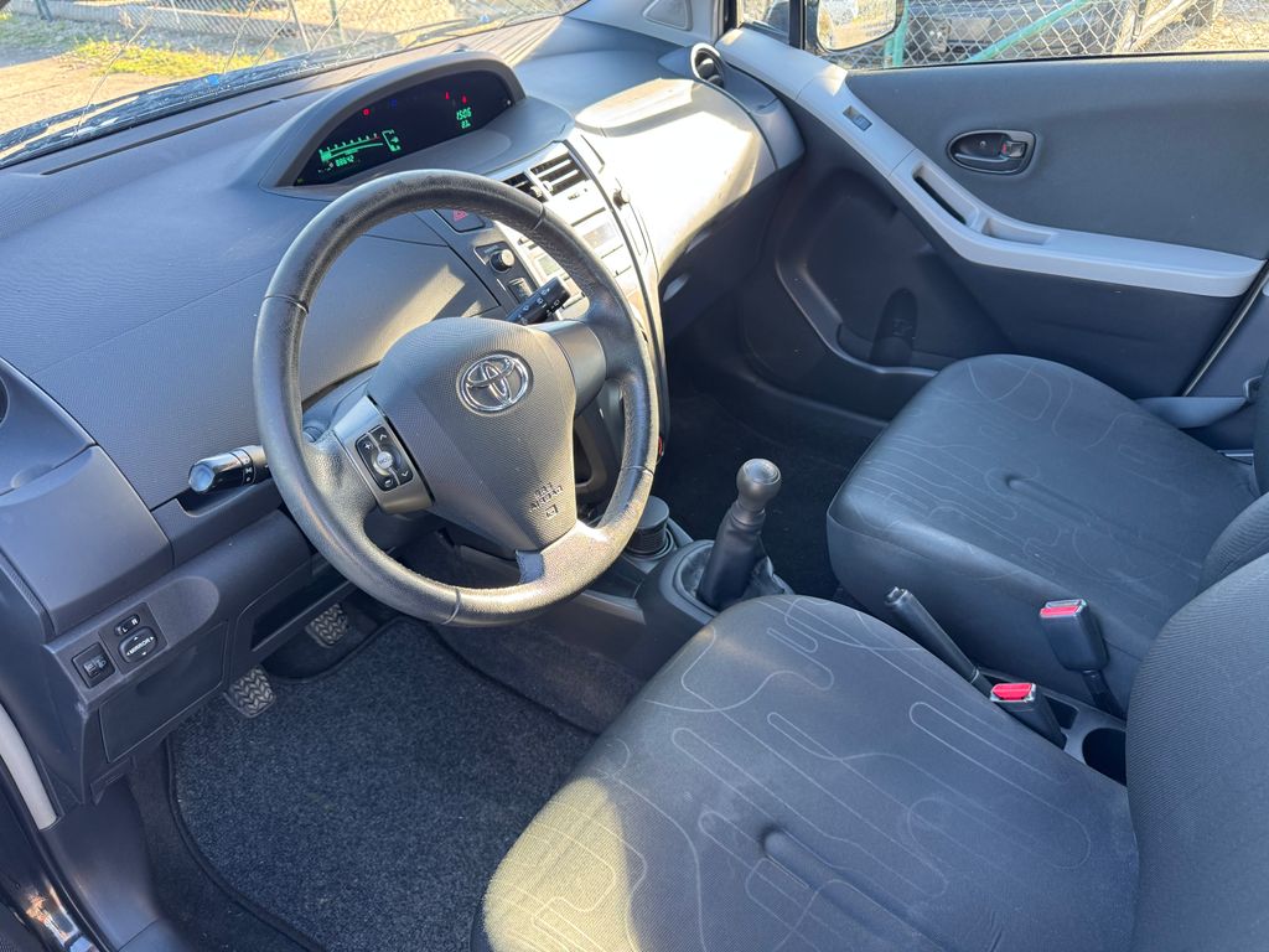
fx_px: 880
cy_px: 476
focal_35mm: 24
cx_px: 634
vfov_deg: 56.8
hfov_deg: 71.6
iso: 160
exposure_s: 1/121
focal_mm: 6.76
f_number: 1.78
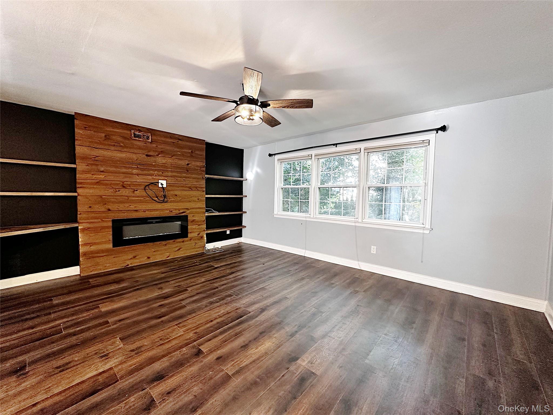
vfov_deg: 85.7
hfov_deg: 102.1
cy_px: 208
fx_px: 224
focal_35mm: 14
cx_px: 276
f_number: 2.2
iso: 250
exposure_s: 1/60
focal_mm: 2.22
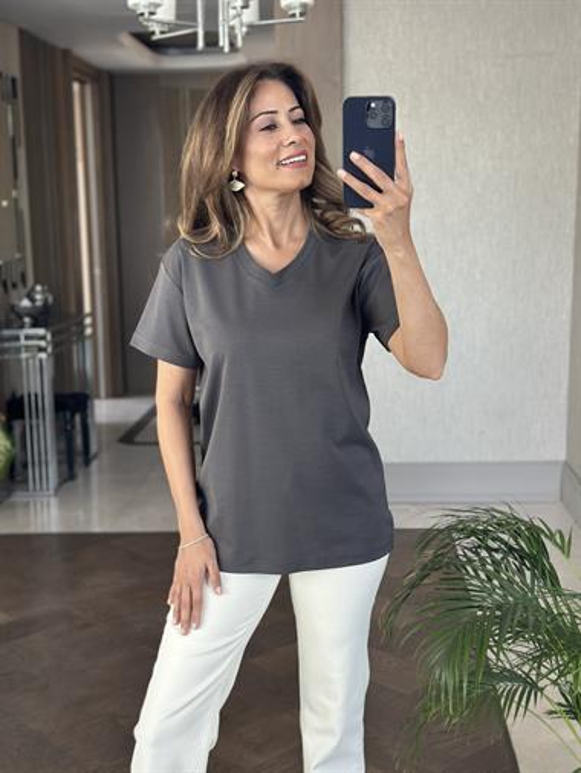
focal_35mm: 48
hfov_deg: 30.3
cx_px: 290
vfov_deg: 39.6
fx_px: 1073
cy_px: 386
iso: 125
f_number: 1.78
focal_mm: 6.86
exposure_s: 1/75
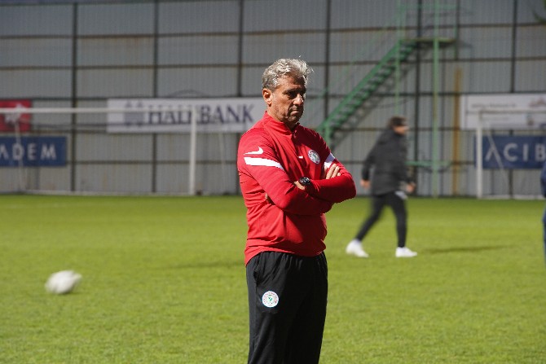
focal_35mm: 200
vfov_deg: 6.9
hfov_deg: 10.3
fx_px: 3034
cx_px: 273
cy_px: 182
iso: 640
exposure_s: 1/13
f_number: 8
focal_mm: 200
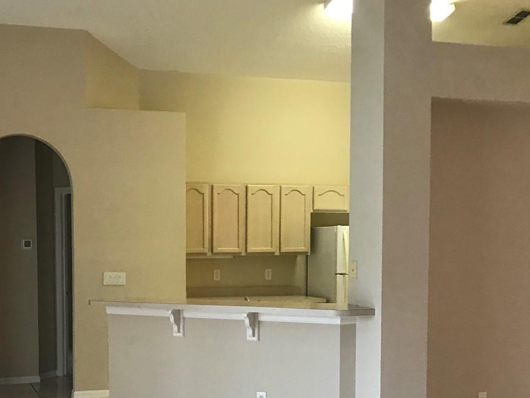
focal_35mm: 51
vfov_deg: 28.2
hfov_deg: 37.1
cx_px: 176
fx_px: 781
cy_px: 293
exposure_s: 1/15
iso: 80
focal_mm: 3.99
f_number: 1.8
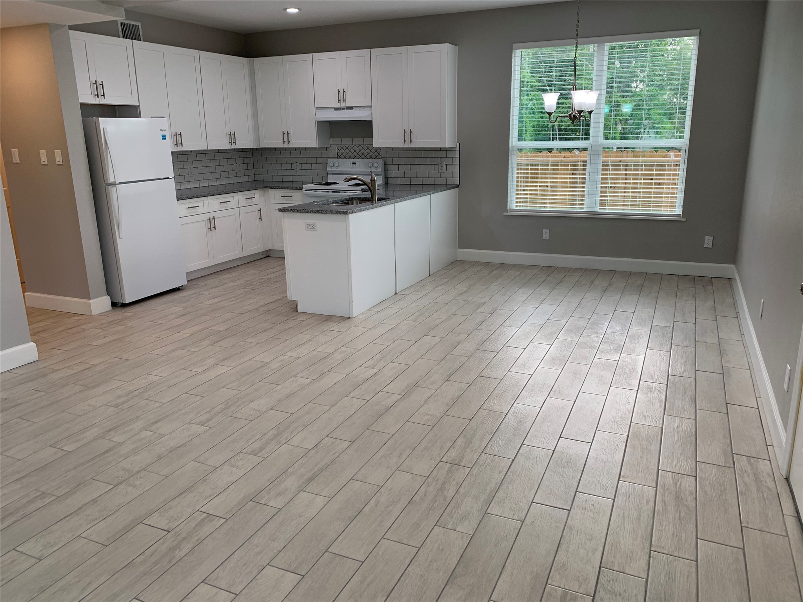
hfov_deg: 67.3
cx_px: 402
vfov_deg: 53.1
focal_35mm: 26
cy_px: 301
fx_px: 603
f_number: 1.8
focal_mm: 4.25
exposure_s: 1/121
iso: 40
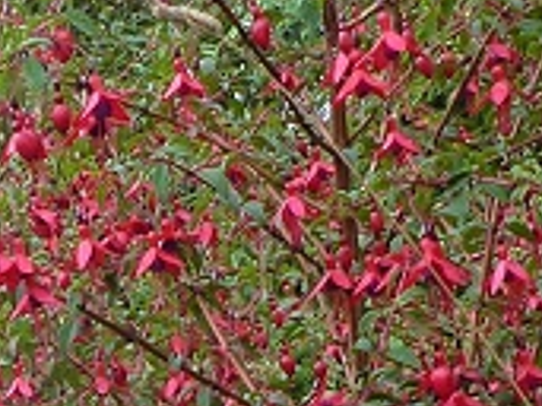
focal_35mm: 144
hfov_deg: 13.1
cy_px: 780
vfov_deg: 9.7
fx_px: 2253
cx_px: -244
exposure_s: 1/200
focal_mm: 4.3
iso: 160
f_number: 4
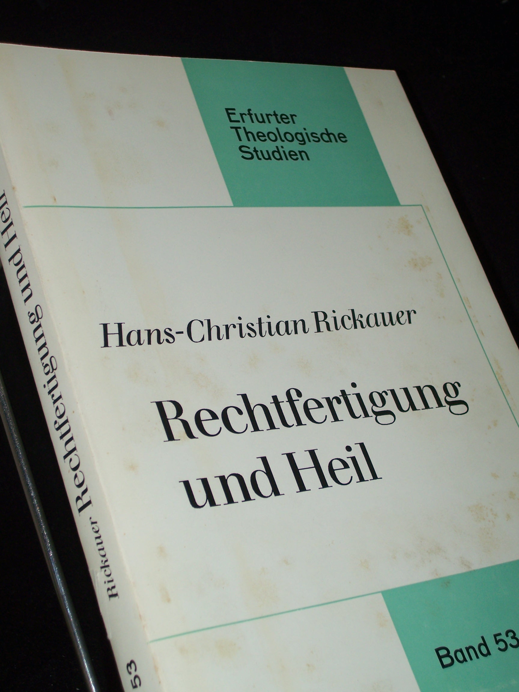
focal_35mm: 66
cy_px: 346
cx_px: 260
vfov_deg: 29.4
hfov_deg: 22.3
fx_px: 1319
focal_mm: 11
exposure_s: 1/80
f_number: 3.6
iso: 80
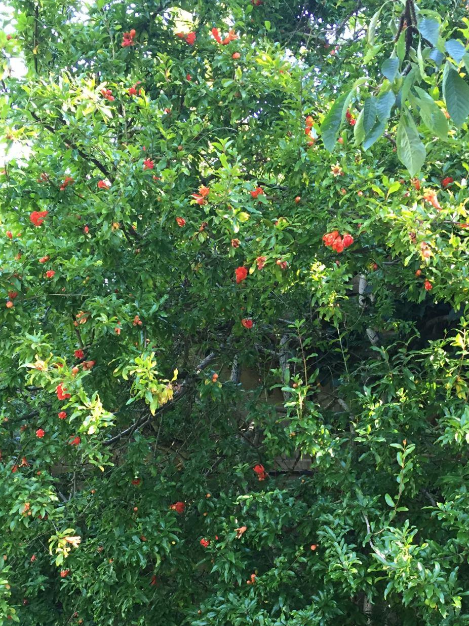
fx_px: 849
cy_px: 440
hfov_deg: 30.6
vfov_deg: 39.7
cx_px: 315
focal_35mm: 47
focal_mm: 4.15
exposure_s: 1/33
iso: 64
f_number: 2.2
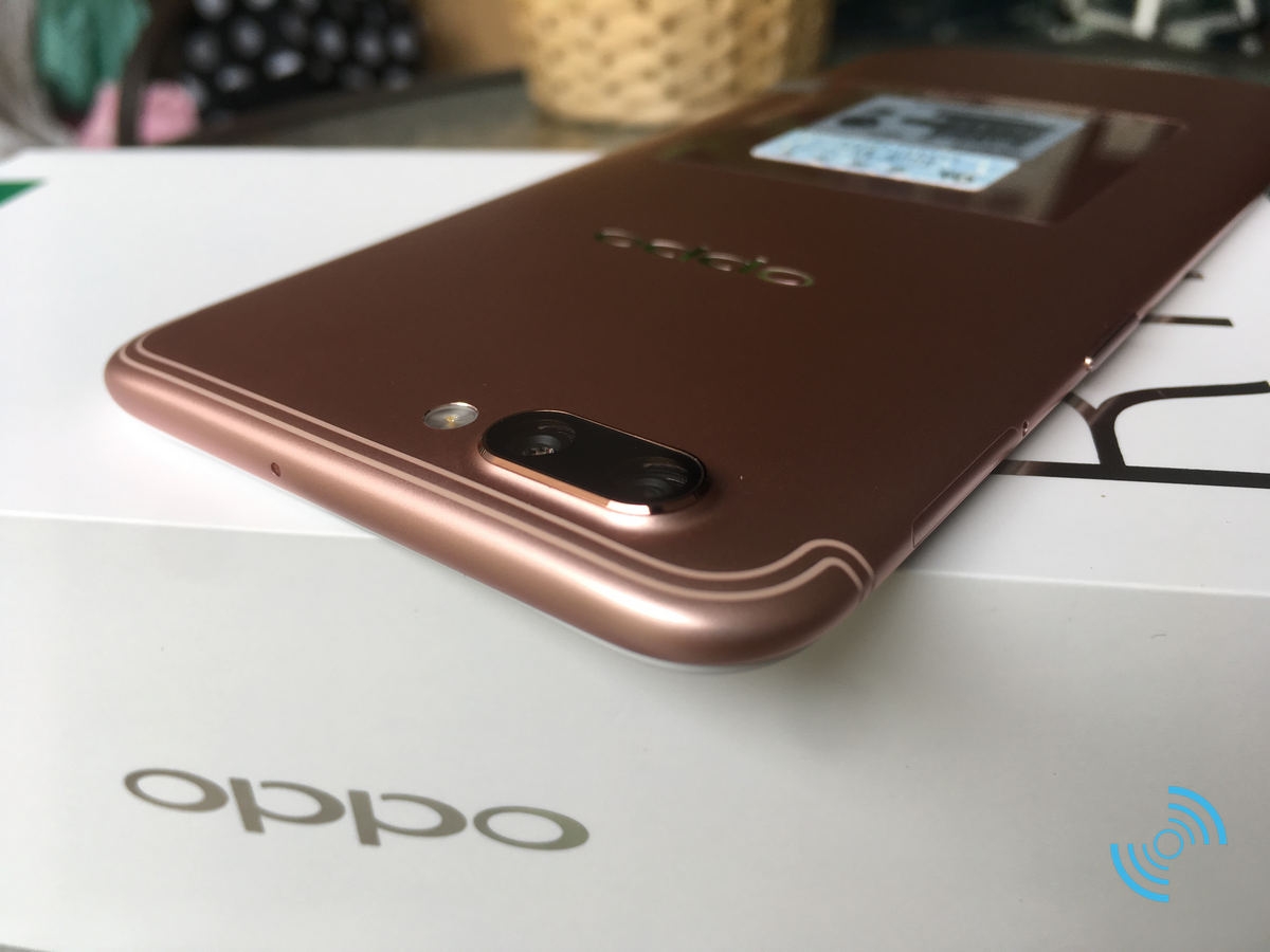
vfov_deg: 48.2
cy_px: 476
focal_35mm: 29
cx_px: 635
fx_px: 1064
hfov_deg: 61.7
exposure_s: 1/100
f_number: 2.2
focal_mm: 4.15
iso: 25
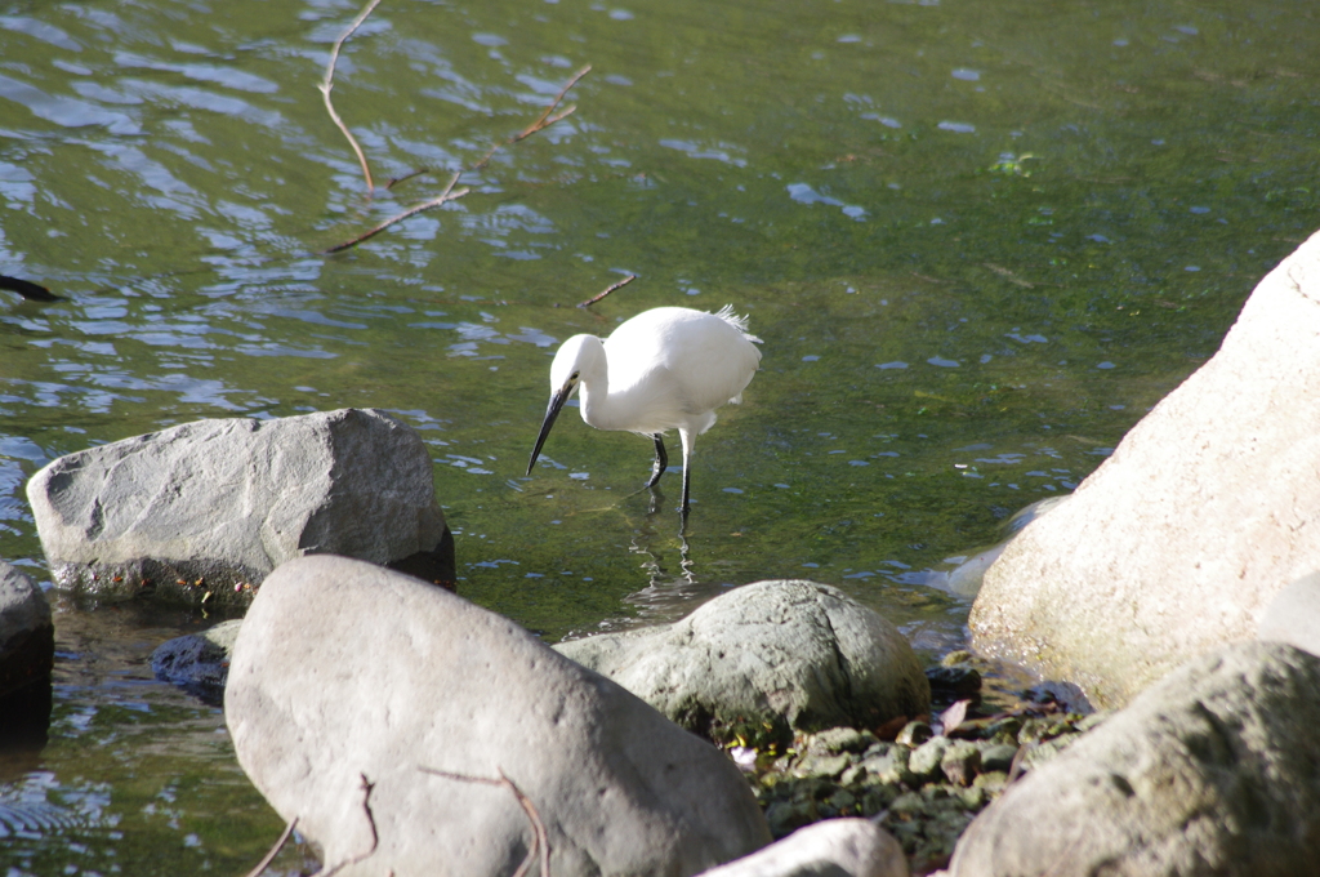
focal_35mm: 450
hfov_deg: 4.6
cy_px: 438
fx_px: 16479
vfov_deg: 3.0
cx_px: 660
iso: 400
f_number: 8
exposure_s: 1/250
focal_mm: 300
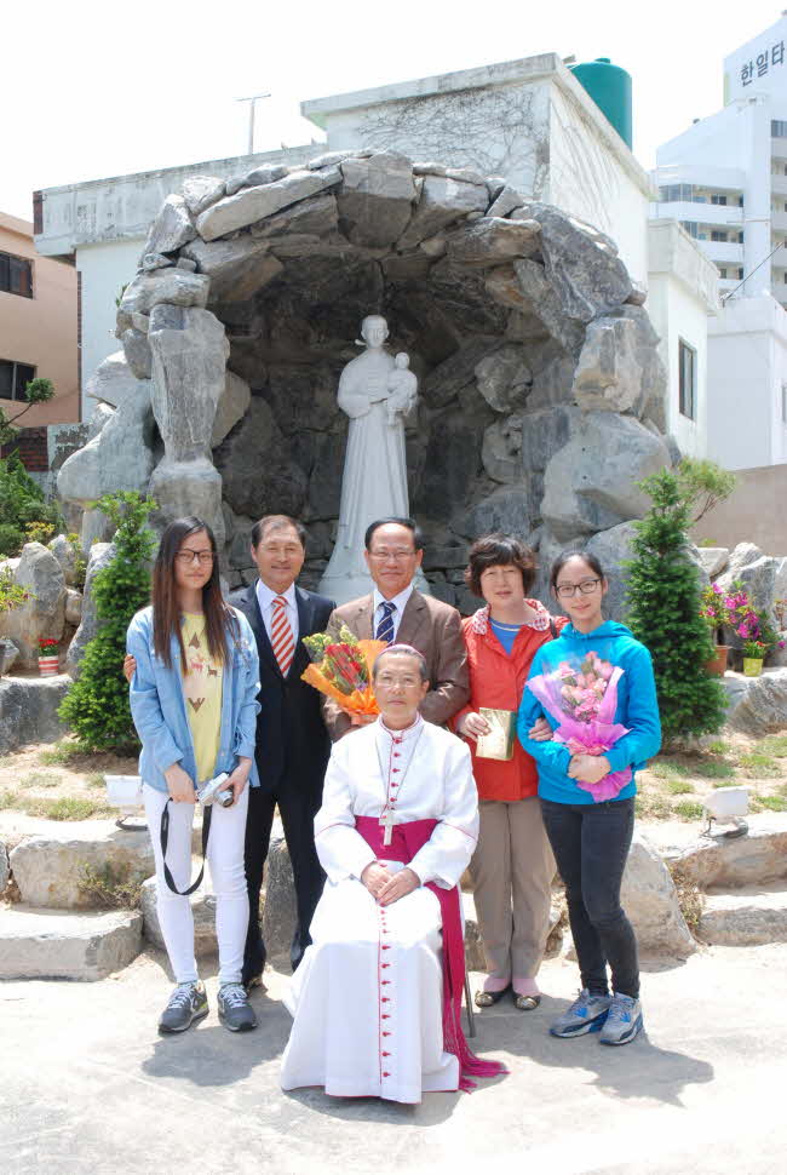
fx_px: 1323
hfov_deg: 33.1
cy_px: 588
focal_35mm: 40
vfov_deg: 47.9
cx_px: 394
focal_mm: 27
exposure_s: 1/100
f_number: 11
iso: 200
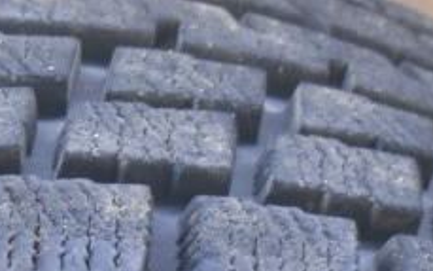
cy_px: 301
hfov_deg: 12.5
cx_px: 40
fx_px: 1958
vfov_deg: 7.8
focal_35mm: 166
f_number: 3
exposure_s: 1/30
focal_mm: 6.3
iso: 100
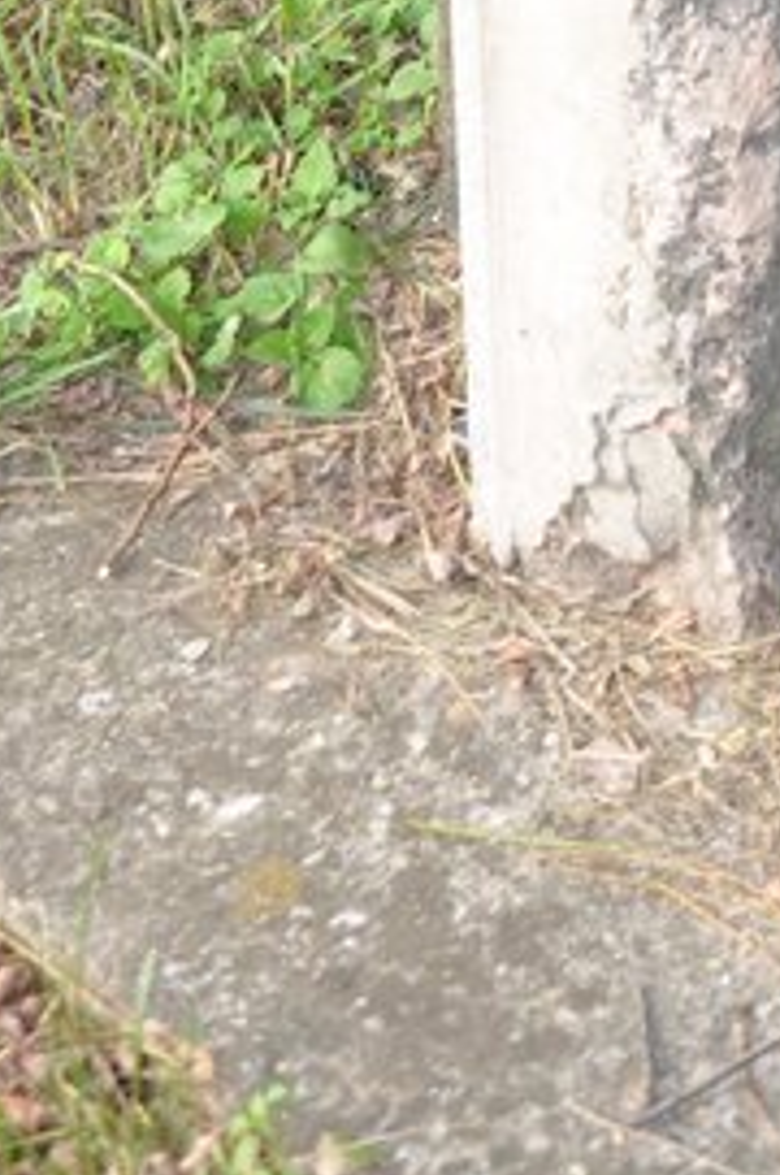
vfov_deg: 11.2
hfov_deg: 8.5
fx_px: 5083
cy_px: -1578
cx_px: 1291
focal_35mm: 156
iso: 200
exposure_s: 1/200
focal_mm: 22
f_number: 5
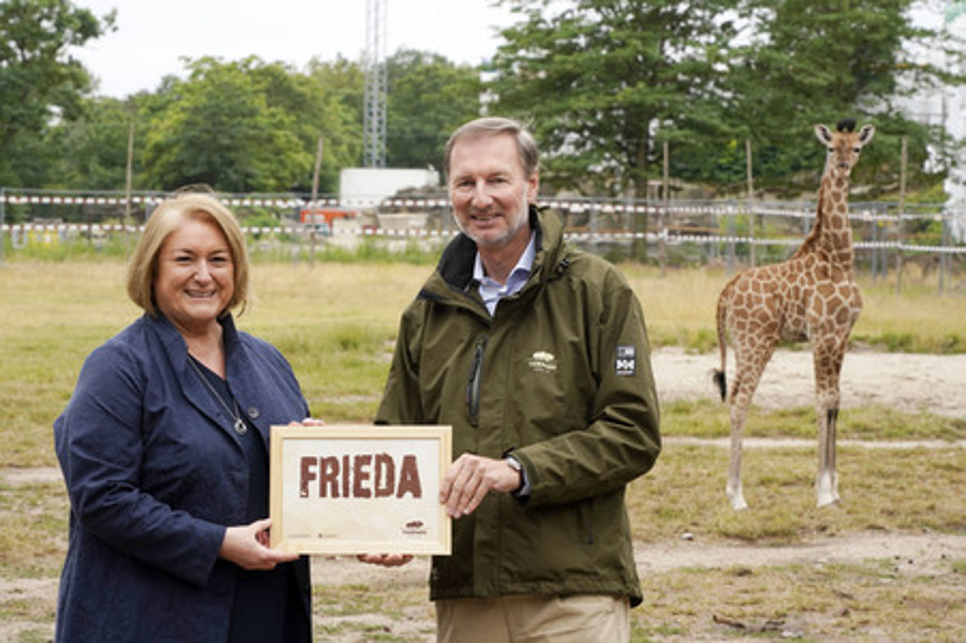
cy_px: 322
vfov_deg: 12.1
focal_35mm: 113
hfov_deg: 18.1
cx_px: 483
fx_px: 3030
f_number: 13
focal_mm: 113
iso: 640
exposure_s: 1/80
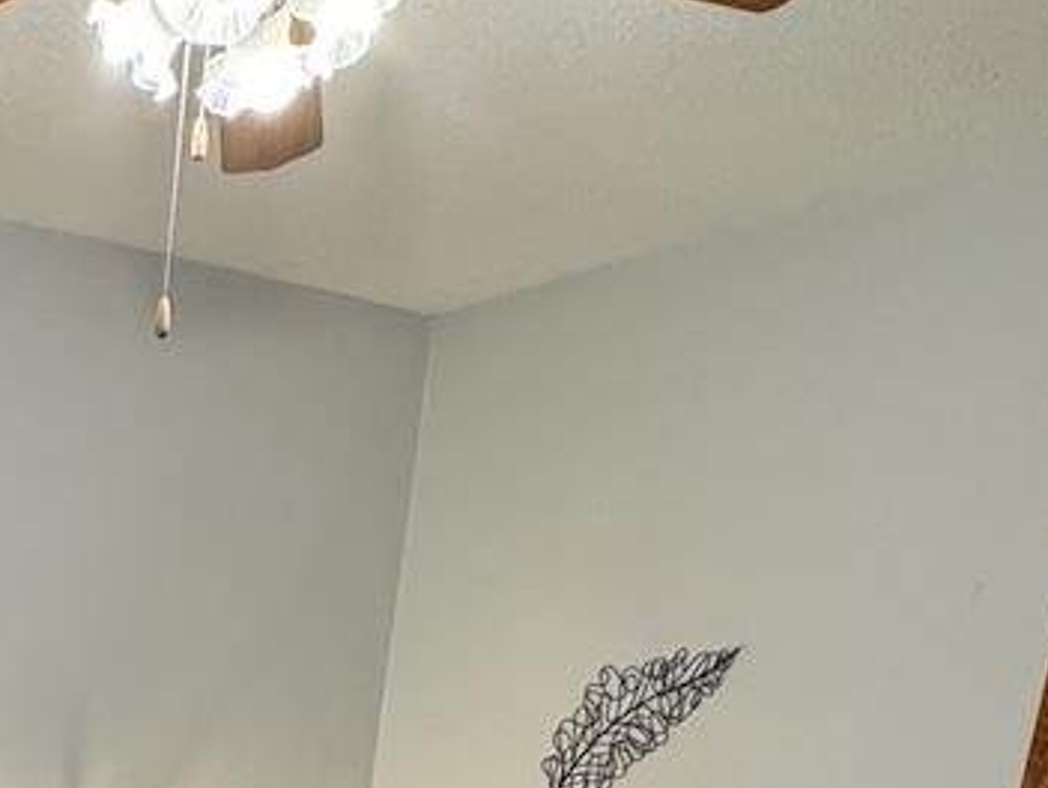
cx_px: -152
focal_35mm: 51
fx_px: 1546
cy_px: 1095
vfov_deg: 24.1
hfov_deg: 32.2
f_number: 2.2
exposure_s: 1/60
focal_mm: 2.22
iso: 250
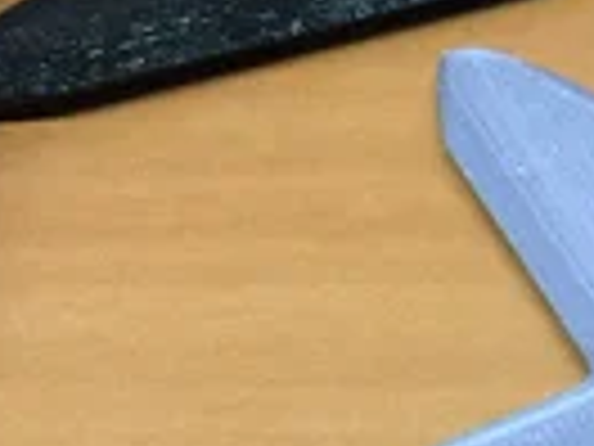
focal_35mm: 183
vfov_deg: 8.1
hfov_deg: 10.2
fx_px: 3140
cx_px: 1051
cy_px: 196
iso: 50
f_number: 2.2
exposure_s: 1/15
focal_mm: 4.15
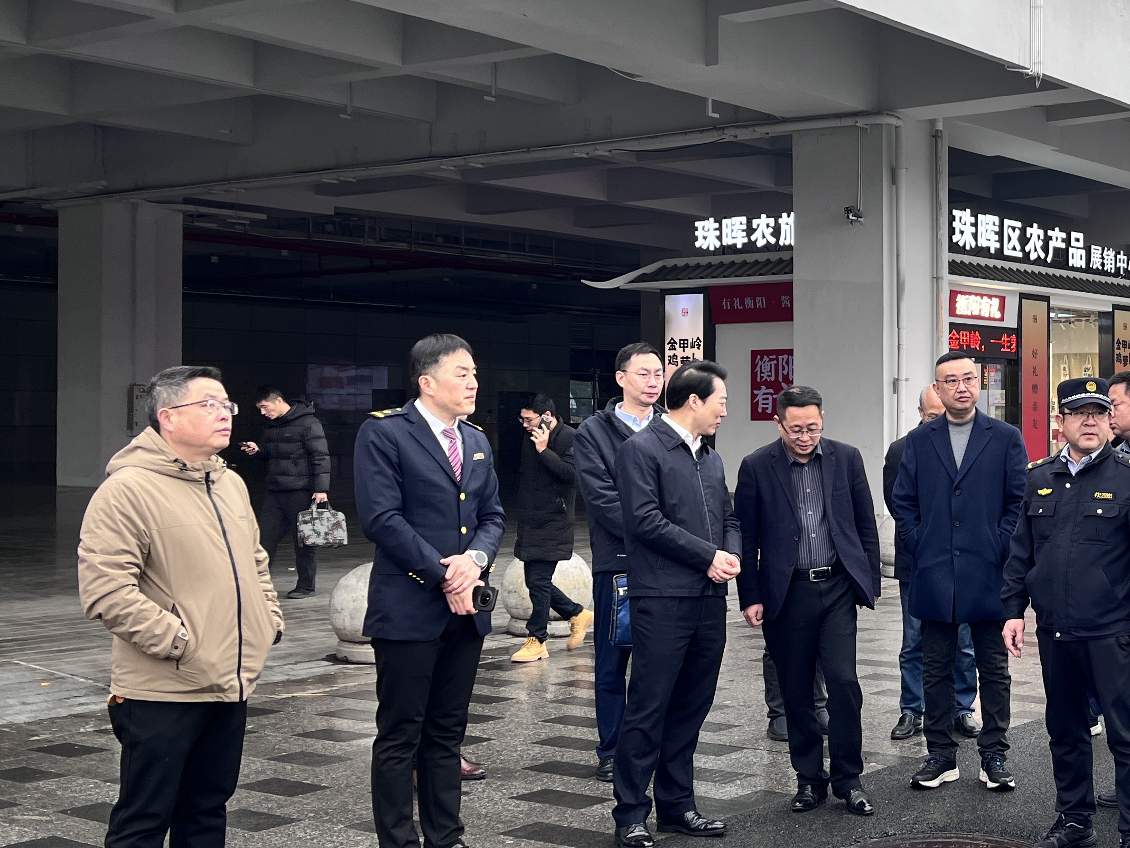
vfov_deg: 29.7
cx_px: 1060
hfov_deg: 36.0
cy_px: 393
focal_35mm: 49
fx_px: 1600
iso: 32
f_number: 1.6
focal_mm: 5.1
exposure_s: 1/148
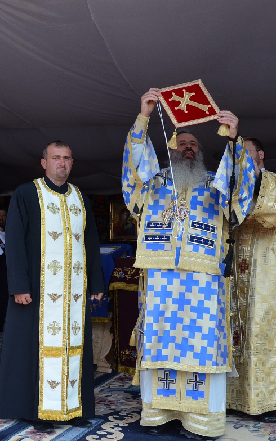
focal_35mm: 42
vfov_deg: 47.2
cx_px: 91
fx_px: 505
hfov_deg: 30.3
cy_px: 221
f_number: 10
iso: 640
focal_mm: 18
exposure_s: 1/400
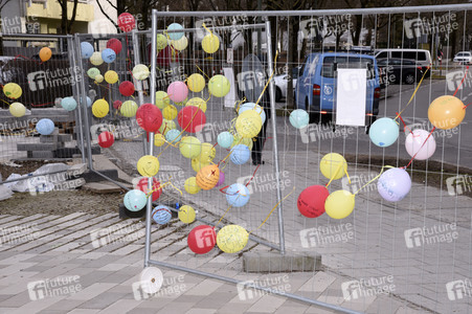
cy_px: 157
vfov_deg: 17.5
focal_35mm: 78
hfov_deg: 26.0
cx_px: 236
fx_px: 1022
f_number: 11
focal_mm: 78
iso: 500
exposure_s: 1/160
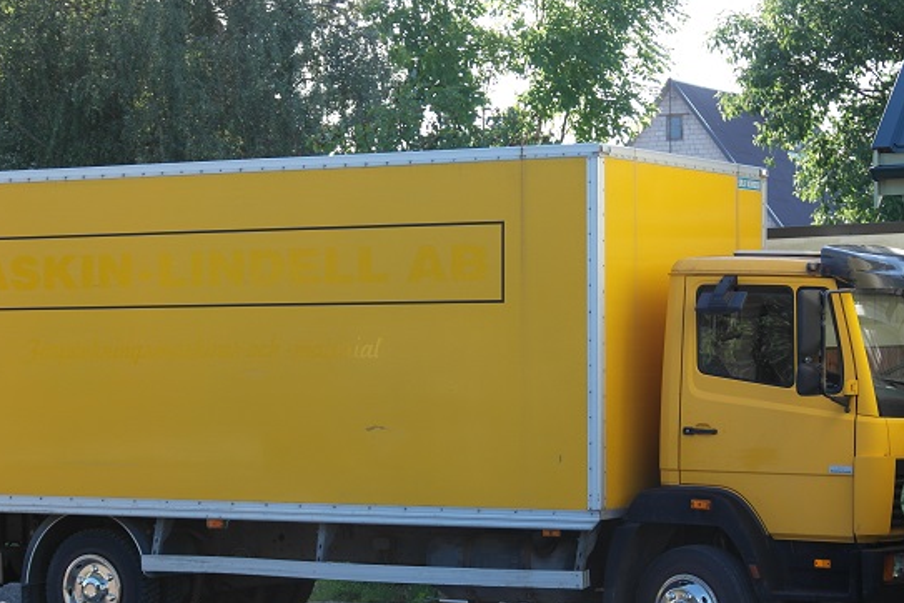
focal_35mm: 101
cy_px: 376
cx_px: 411
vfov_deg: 13.5
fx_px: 2536
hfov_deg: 20.2
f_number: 4
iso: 200
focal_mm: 50
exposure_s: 1/160
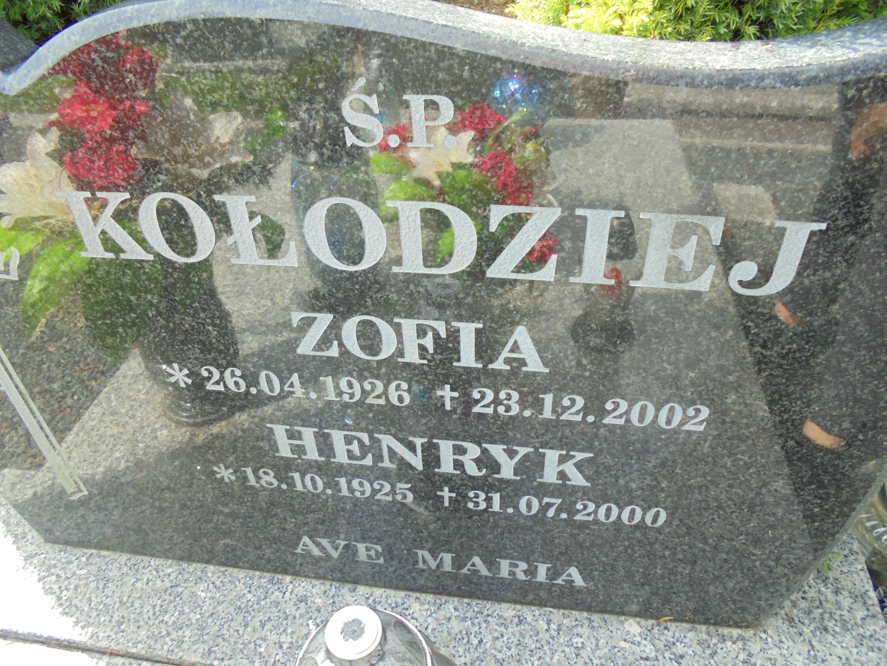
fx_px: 666
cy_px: 333
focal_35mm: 26
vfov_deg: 53.1
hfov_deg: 67.3
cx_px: 444
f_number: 3.5
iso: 100
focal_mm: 4.6
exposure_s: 1/80
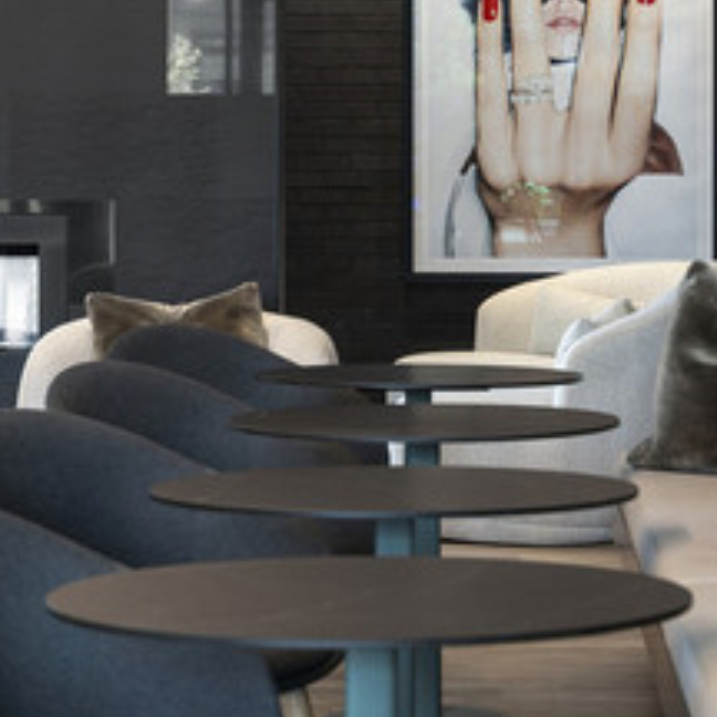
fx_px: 3539
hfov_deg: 11.5
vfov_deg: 11.5
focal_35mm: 151
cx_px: 559
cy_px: 176
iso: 160
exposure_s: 1/8
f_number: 8
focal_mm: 75
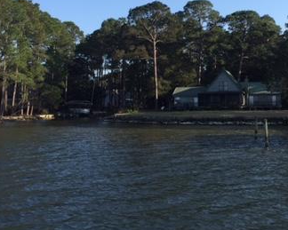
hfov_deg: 32.9
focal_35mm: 56
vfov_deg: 27.1
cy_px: 91
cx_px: 218
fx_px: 477
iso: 32
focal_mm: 4.15
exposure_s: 1/1236
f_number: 2.2
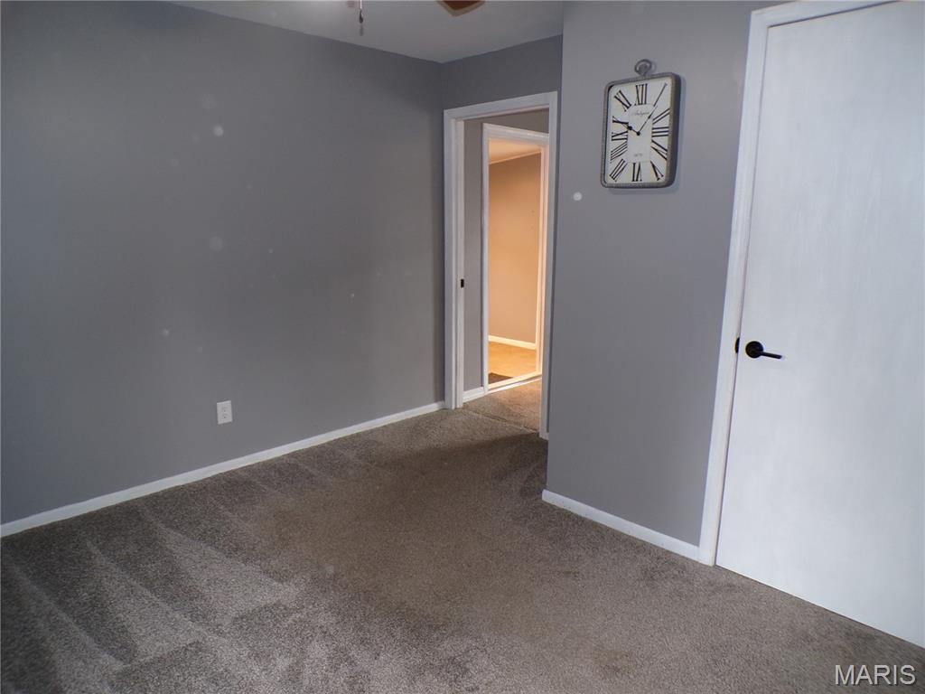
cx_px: 462
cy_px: 347
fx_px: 641
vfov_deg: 56.8
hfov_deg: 71.6
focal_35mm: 24
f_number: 3
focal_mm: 4.3
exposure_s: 1/17
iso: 200
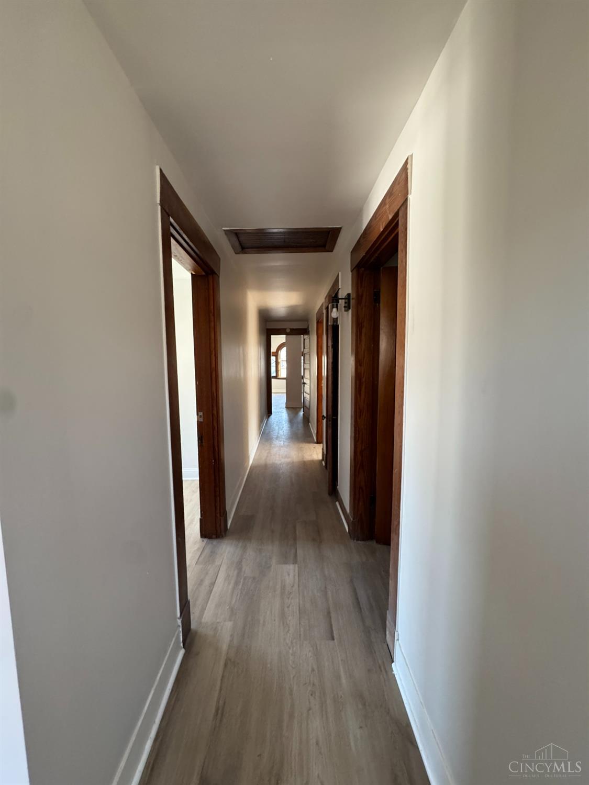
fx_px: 318
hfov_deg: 85.7
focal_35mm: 14
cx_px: 294
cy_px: 392
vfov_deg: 102.1
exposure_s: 1/99
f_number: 2.2
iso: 320
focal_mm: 2.22
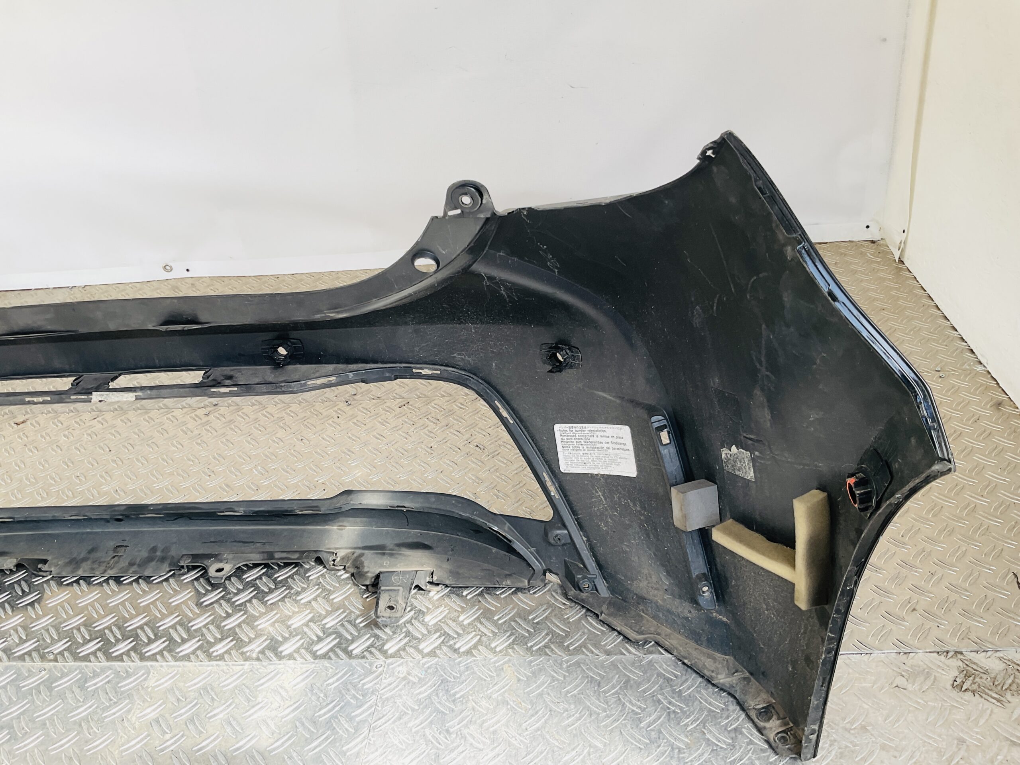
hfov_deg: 61.7
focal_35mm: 29
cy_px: 382
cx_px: 510
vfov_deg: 48.2
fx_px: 855
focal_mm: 3
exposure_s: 1/209
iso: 16
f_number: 1.8
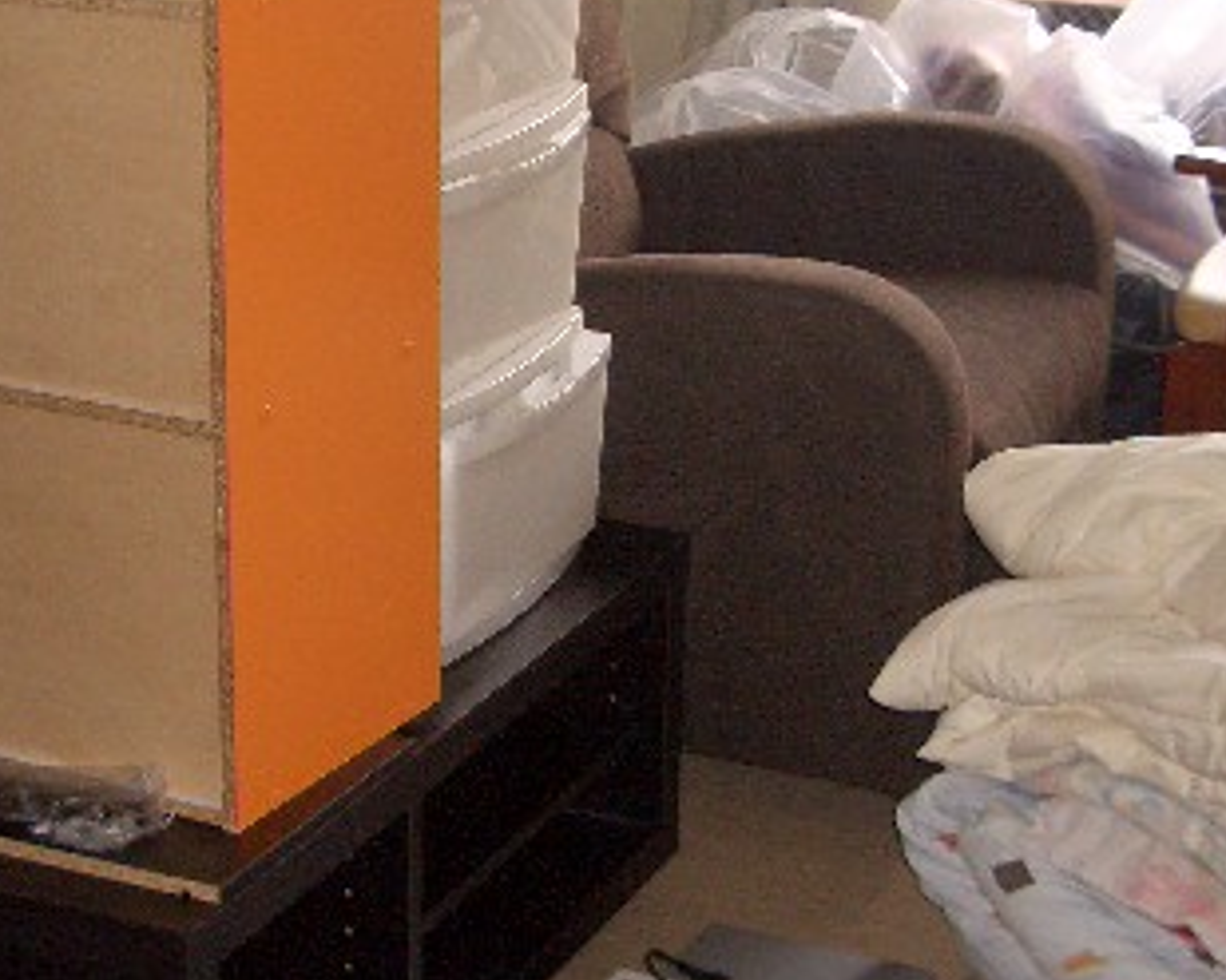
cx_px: 417
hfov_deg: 19.3
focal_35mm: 99
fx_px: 3591
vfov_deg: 15.5
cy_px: 512
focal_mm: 8.2
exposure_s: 1/60
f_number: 3.1
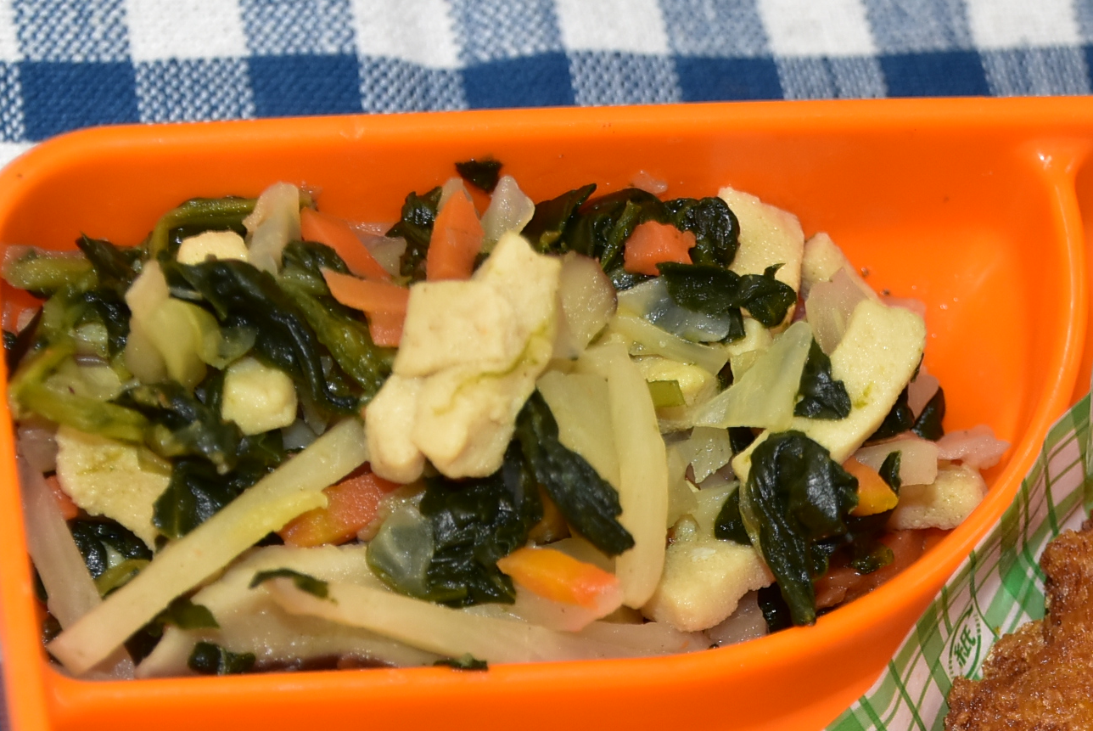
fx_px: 6350
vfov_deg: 6.6
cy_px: 556
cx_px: 956
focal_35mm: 209
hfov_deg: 9.8
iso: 400
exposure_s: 1/60
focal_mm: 60
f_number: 5.3
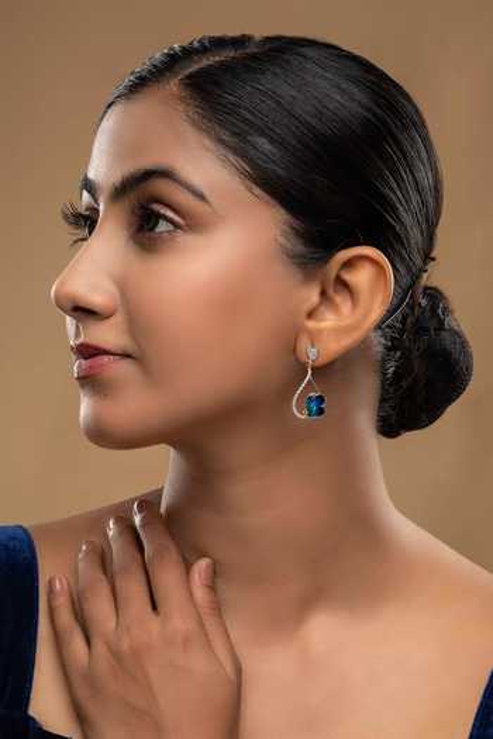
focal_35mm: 85
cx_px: 246
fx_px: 1746
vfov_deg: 23.9
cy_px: 370
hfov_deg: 16.1
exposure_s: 1/125
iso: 125
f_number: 14
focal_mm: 85
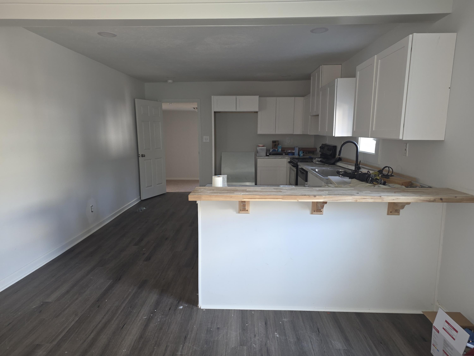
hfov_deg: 73.9
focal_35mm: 23
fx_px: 315
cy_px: 178
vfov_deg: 58.9
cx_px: 237
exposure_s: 1/24
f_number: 1.7
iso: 125
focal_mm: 6.25
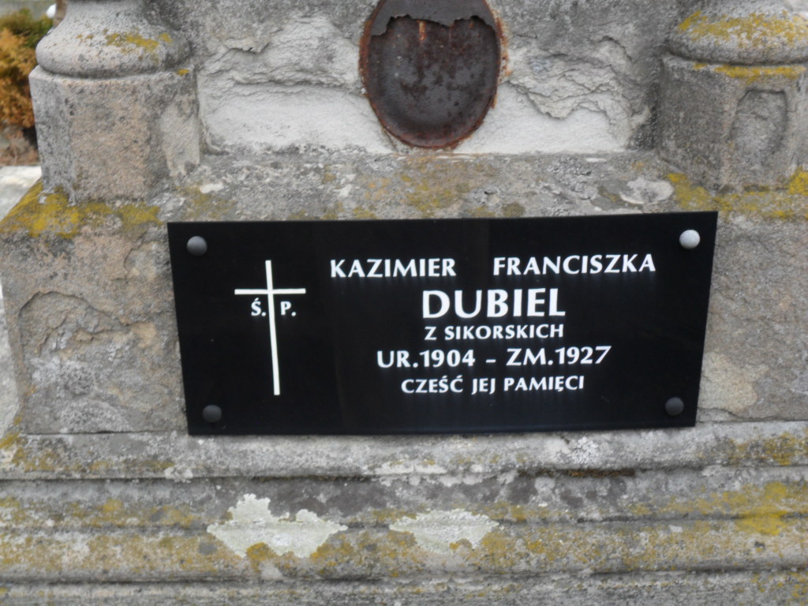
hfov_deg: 36.8
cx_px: 404
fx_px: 1214
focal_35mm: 52
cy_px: 303
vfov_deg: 28.0
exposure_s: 1/60
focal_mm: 9.3
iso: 100
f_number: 5
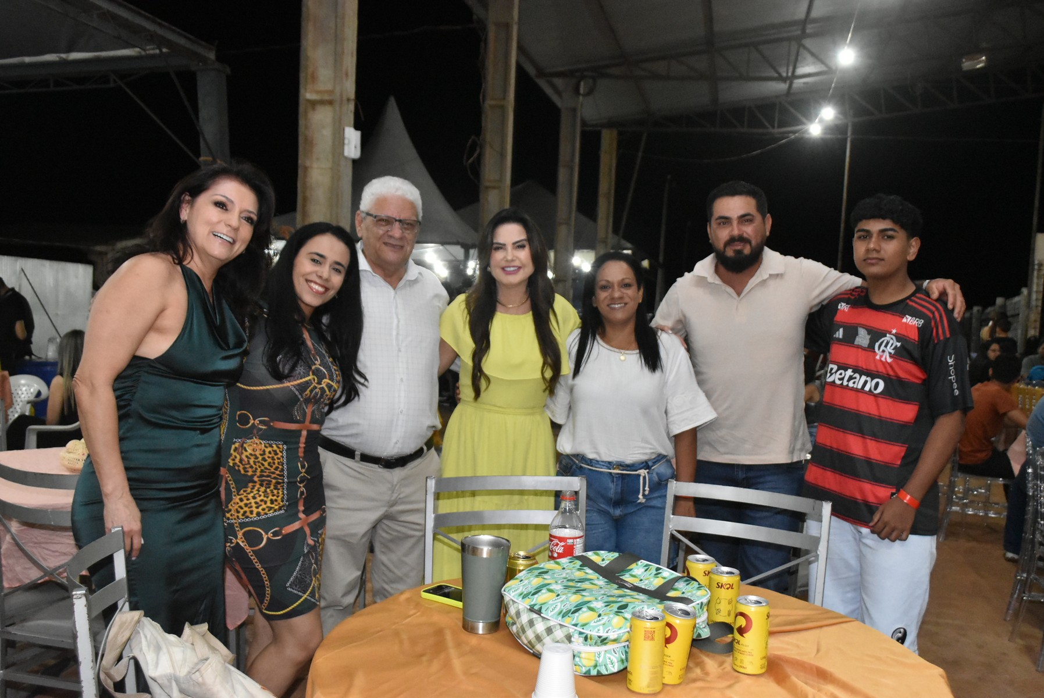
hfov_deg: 57.2
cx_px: 522
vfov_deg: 40.0
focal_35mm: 33
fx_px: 958
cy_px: 349
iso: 5000
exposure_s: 1/80
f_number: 5
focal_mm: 22
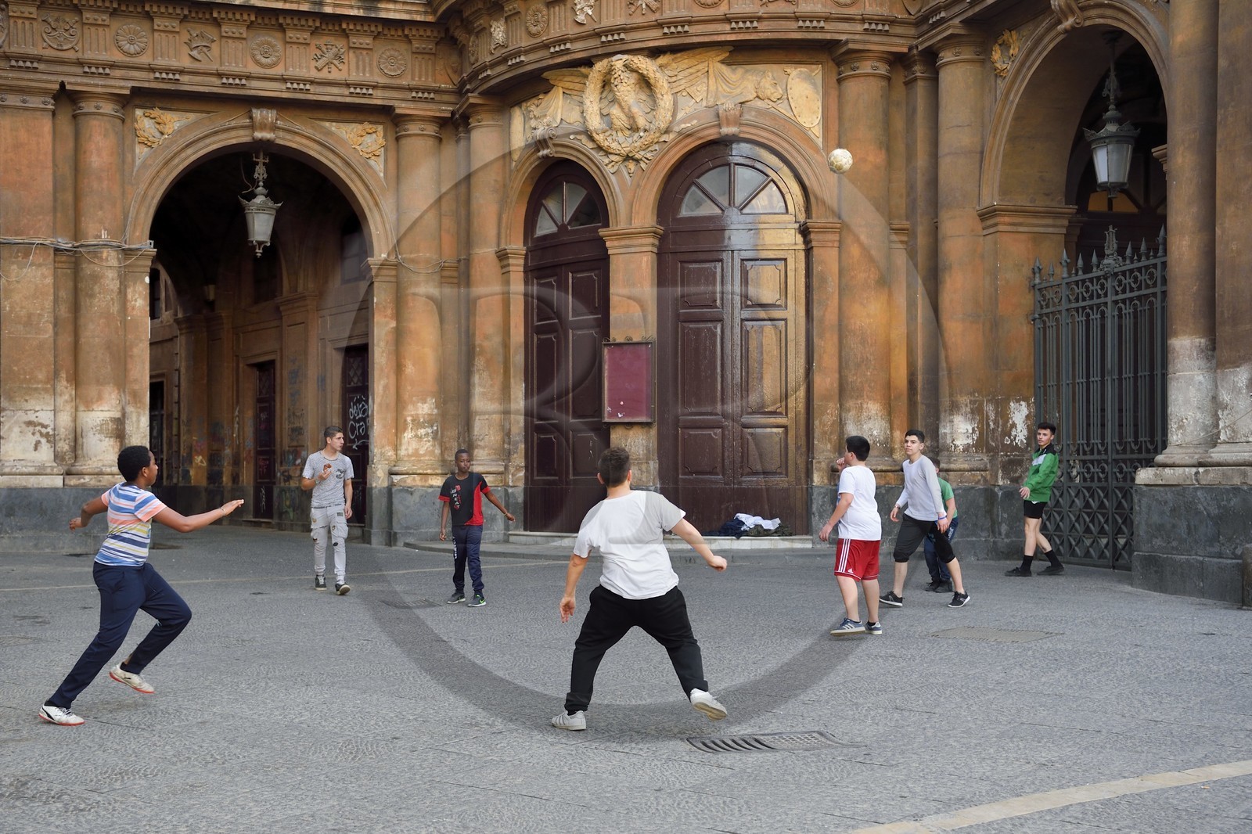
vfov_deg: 30.5
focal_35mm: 44
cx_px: 626
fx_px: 1530
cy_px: 417
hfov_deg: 44.5
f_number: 4
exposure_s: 1/400
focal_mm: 44
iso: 1000
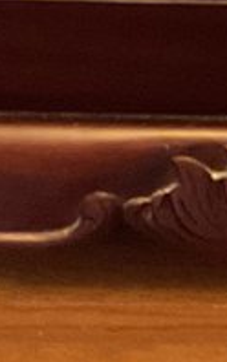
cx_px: 351
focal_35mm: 235
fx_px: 2323
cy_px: 495
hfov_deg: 5.5
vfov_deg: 8.8
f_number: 1.8
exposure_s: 1/40
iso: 320
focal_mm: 3
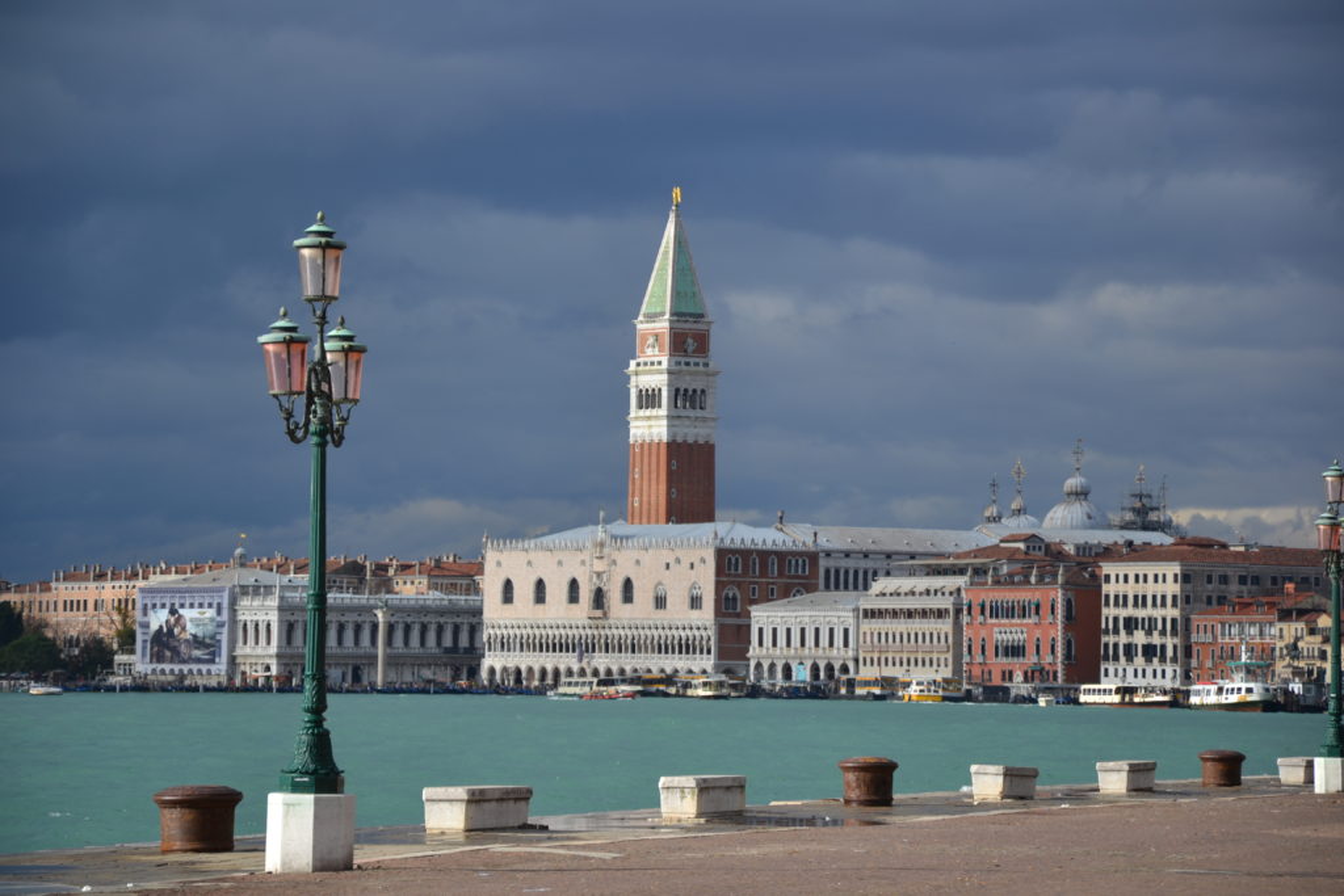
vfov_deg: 8.7
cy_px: 448
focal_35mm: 158
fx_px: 5880
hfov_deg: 13.0
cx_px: 672
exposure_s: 1/500
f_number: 5.6
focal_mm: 105
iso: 100
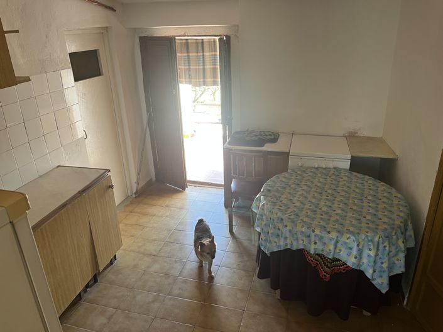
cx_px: 222
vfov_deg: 53.0
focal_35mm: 26
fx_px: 333
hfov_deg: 67.3
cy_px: 166
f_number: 1.6
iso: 64
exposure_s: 1/50
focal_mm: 5.1
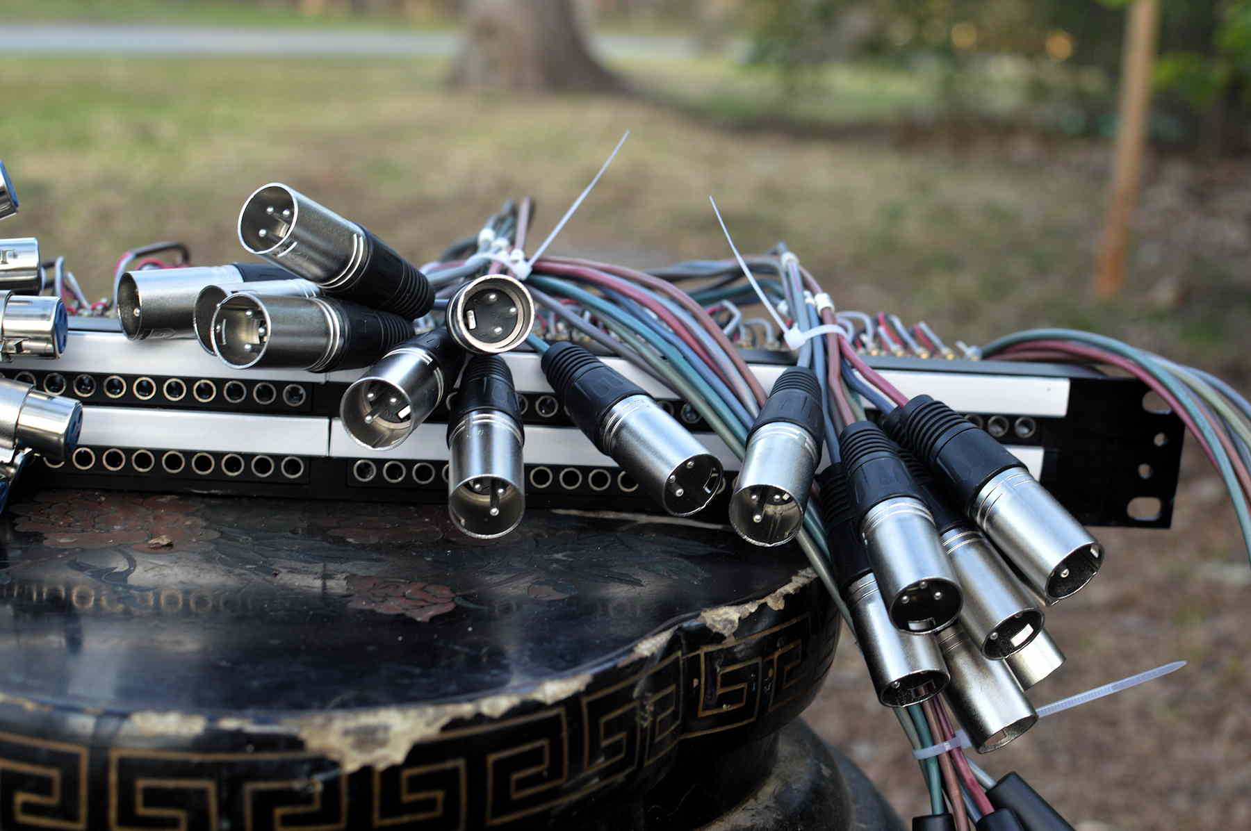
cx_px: 626
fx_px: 1822
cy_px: 416
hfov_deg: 37.9
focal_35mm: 52
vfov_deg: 25.7
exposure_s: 1/60
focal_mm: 35
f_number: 5.6
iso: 400
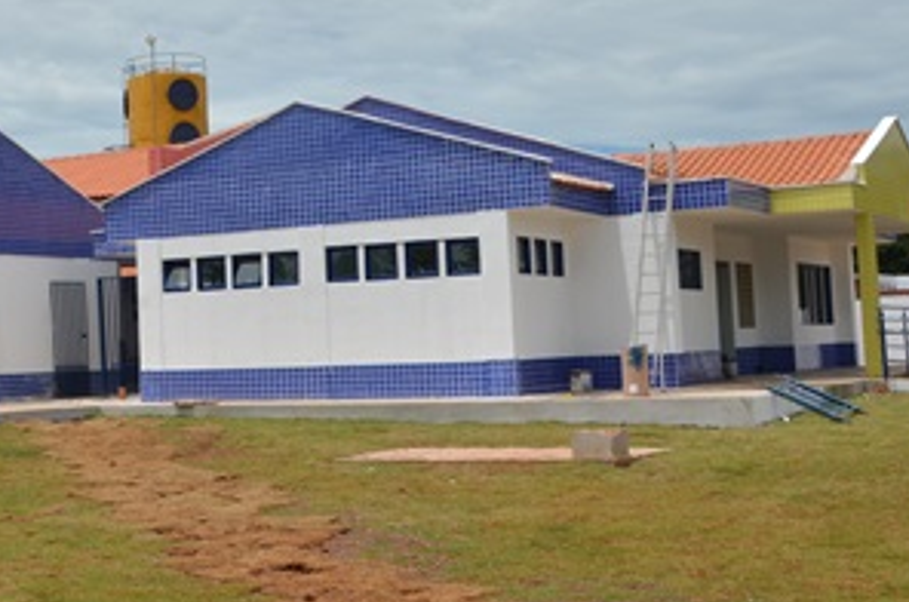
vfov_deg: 19.8
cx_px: 15
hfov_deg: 28.0
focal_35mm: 68
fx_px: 1715
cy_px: 190
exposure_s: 1/500
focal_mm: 21
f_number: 11
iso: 125
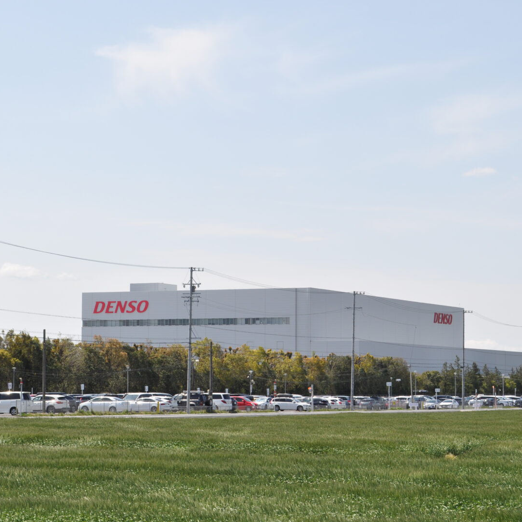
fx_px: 1802
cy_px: 261
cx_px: 257
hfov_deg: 16.5
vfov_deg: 16.5
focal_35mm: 106
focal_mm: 55
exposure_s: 1/250
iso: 320
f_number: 14
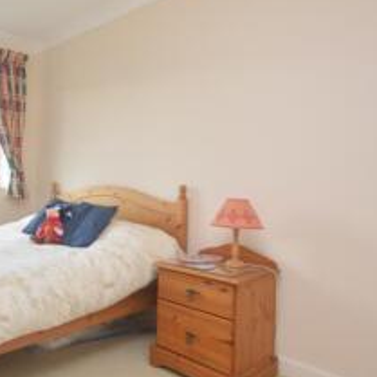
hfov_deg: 53.2
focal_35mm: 29
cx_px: 96
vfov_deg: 55.6
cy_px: 178
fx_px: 357
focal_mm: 10
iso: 200
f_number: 4
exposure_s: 1/60
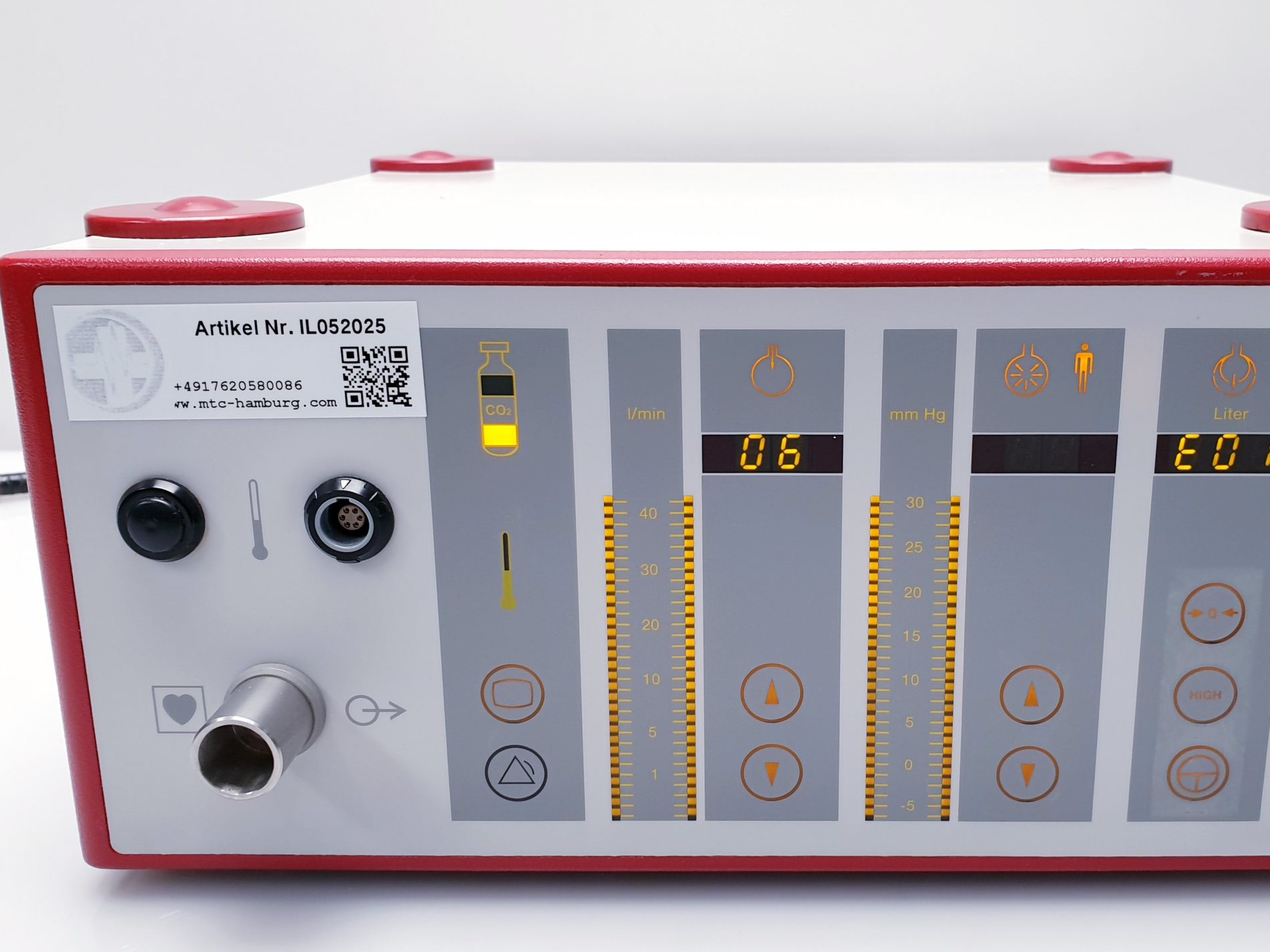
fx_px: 1284
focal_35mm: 35
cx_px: 775
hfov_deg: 52.2
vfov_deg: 40.7
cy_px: 451
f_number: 2.4
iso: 80
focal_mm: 4.3
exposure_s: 1/50
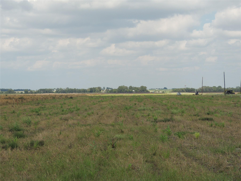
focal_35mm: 100
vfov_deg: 14.8
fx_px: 696
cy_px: 90
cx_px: 120
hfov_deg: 19.6
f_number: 4.1
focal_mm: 17.8
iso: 100
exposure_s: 1/800
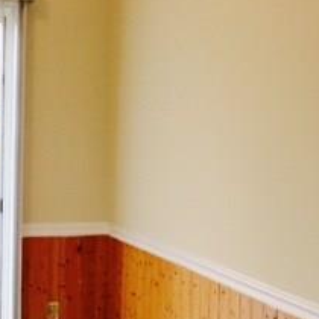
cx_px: 5
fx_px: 813
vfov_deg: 22.2
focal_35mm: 78
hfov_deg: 21.5
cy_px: 160
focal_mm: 4.15
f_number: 2.2
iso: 32
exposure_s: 1/120
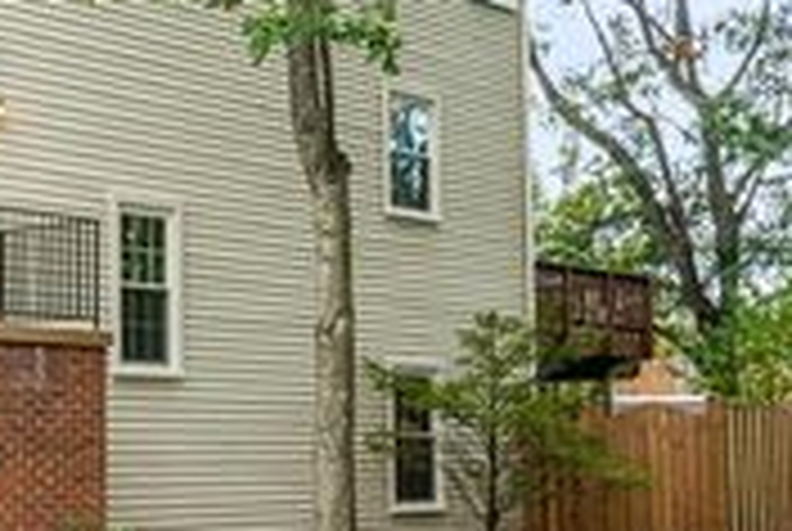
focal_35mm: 68
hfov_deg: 28.3
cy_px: 88
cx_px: 50
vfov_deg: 19.8
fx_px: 1499
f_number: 8
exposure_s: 1/800
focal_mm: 24
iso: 1250
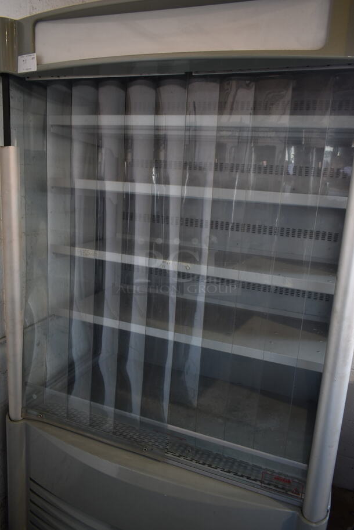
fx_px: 398
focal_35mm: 27
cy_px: 265
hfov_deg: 48.0
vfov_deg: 67.3
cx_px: 177
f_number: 3.5
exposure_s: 1/30
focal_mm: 18
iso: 400
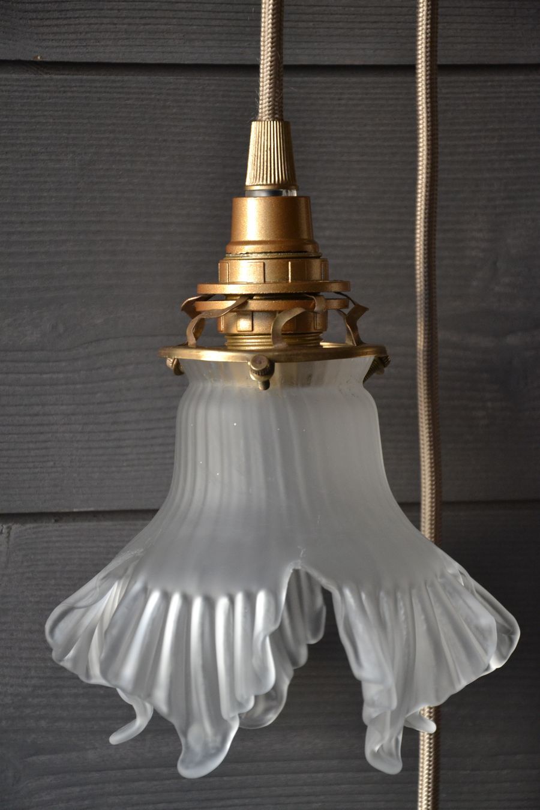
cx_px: 270
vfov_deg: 15.2
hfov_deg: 10.2
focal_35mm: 135
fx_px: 3037
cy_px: 405
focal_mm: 90
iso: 1250
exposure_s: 1/125
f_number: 5.6
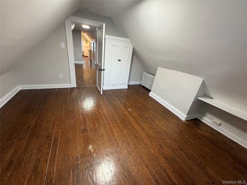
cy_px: 92
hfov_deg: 102.1
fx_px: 100
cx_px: 124
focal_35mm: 14
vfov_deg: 85.7
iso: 320
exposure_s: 1/60
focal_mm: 2.22
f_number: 2.2
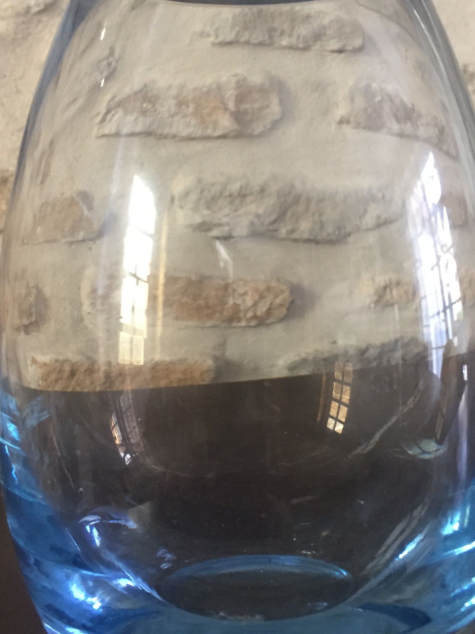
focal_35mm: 48
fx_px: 878
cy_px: 308
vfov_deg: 39.7
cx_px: 252
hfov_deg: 30.3
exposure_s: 1/33
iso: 250
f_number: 2.2
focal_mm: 4.15
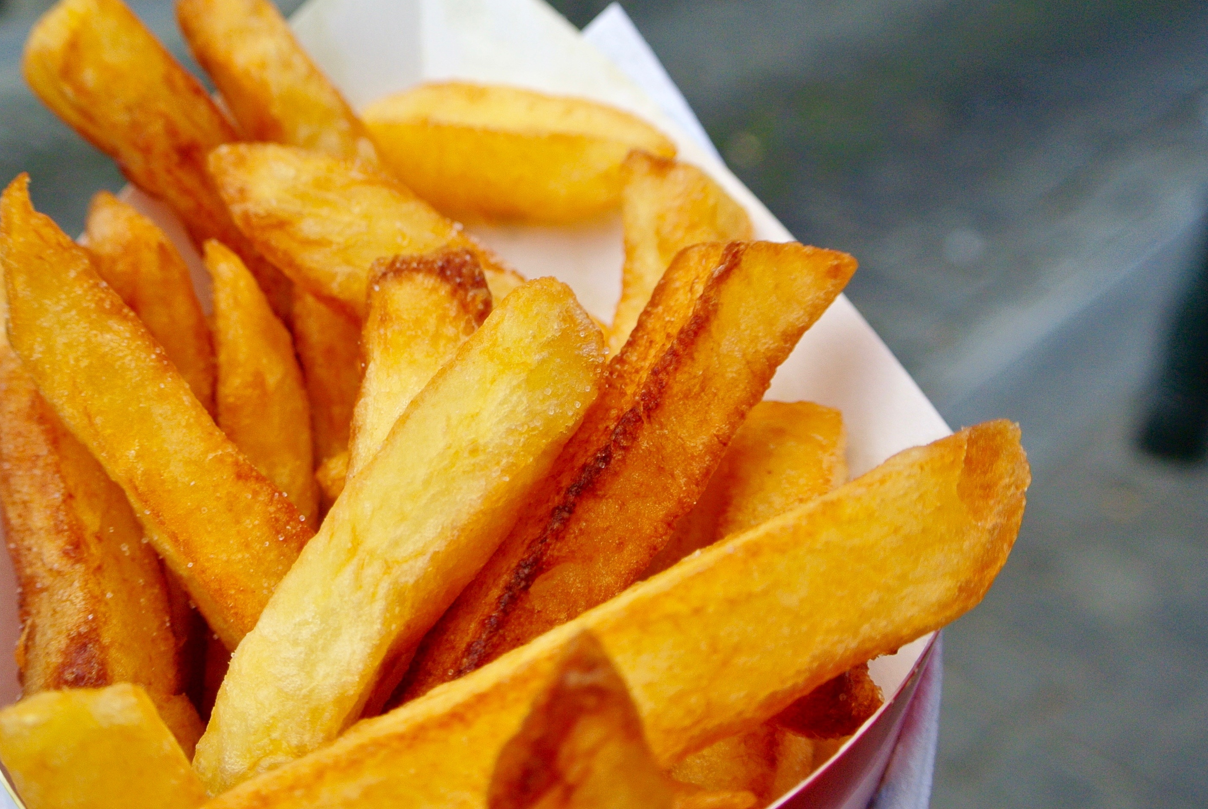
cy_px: 467
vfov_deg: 32.7
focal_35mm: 41
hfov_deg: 46.7
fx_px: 1378
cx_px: 413
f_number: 3.5
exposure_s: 1/250
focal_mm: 11.4
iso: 180
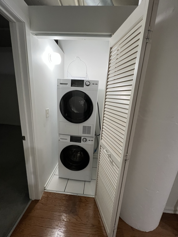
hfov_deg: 89.9
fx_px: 89
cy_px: 118
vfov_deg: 106.2
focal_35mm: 13
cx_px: 89
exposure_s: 1/99
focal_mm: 1.57
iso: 200
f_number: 1.8
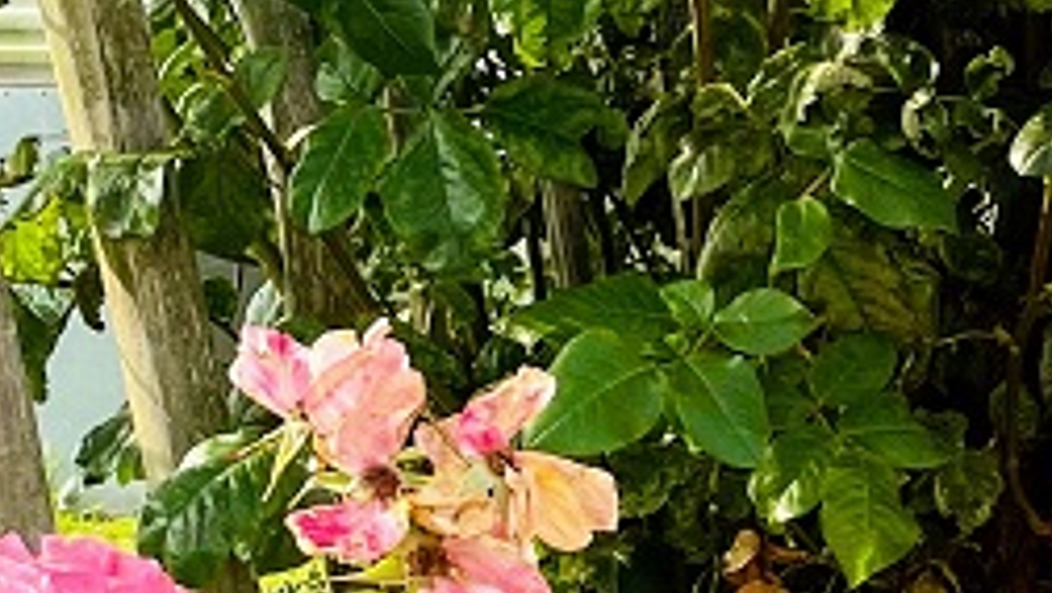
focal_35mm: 135
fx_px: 3767
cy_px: 969
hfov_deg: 15.1
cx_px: 1419
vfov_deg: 8.7
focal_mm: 4.2
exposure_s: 1/875
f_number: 1.6
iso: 32
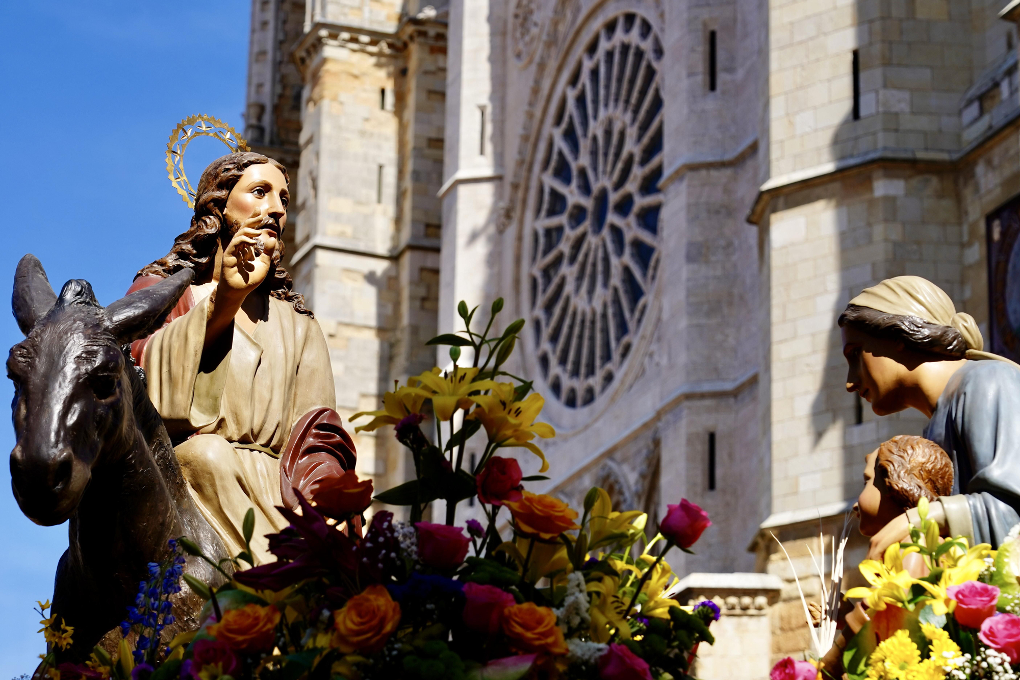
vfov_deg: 13.6
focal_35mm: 101
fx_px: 2861
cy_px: 340
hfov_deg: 20.2
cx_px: 510
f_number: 8
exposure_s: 1/640
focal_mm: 101
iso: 250
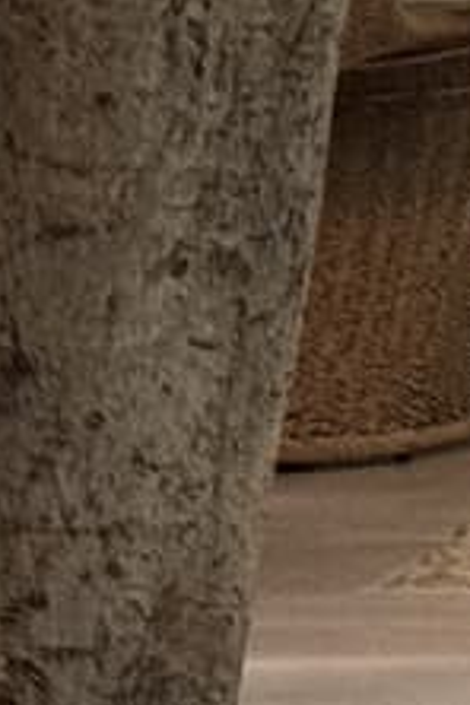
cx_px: 2017
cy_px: -600
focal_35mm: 449
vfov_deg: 4.5
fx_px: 8792
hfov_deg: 2.9
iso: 400
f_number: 1.78
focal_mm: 6.76
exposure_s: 1/33
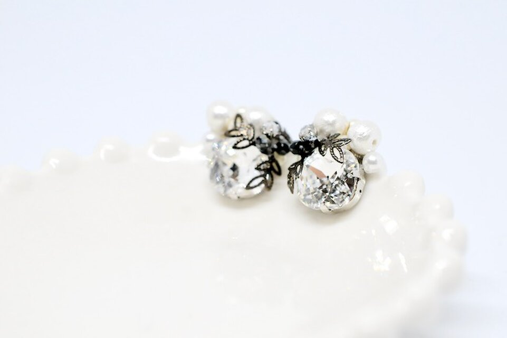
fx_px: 845
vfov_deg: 22.6
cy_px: 169
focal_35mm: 60
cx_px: 254
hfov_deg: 33.4
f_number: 6.3
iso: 800
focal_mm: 40
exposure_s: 1/125
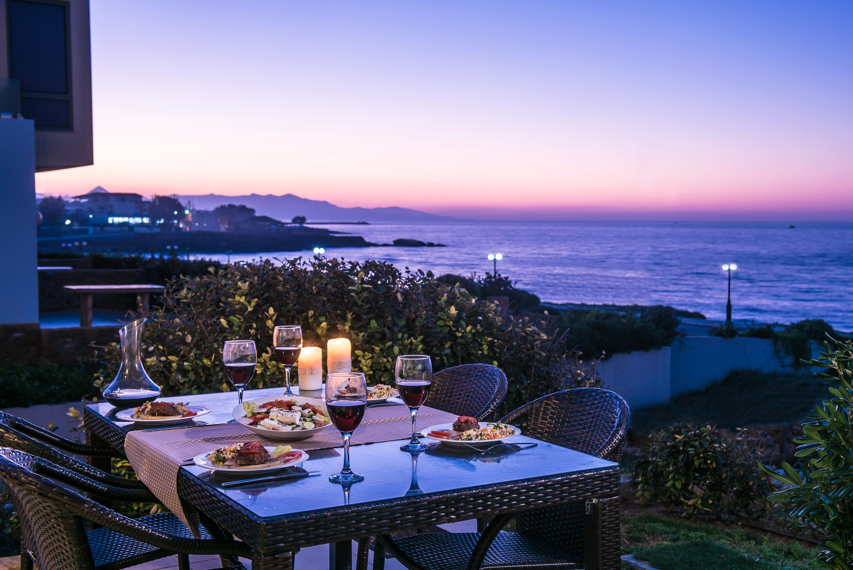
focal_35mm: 45
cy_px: 287
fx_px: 1067
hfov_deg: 43.5
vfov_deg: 29.9
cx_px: 478
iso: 100
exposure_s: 1.3
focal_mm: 40
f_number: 5.6
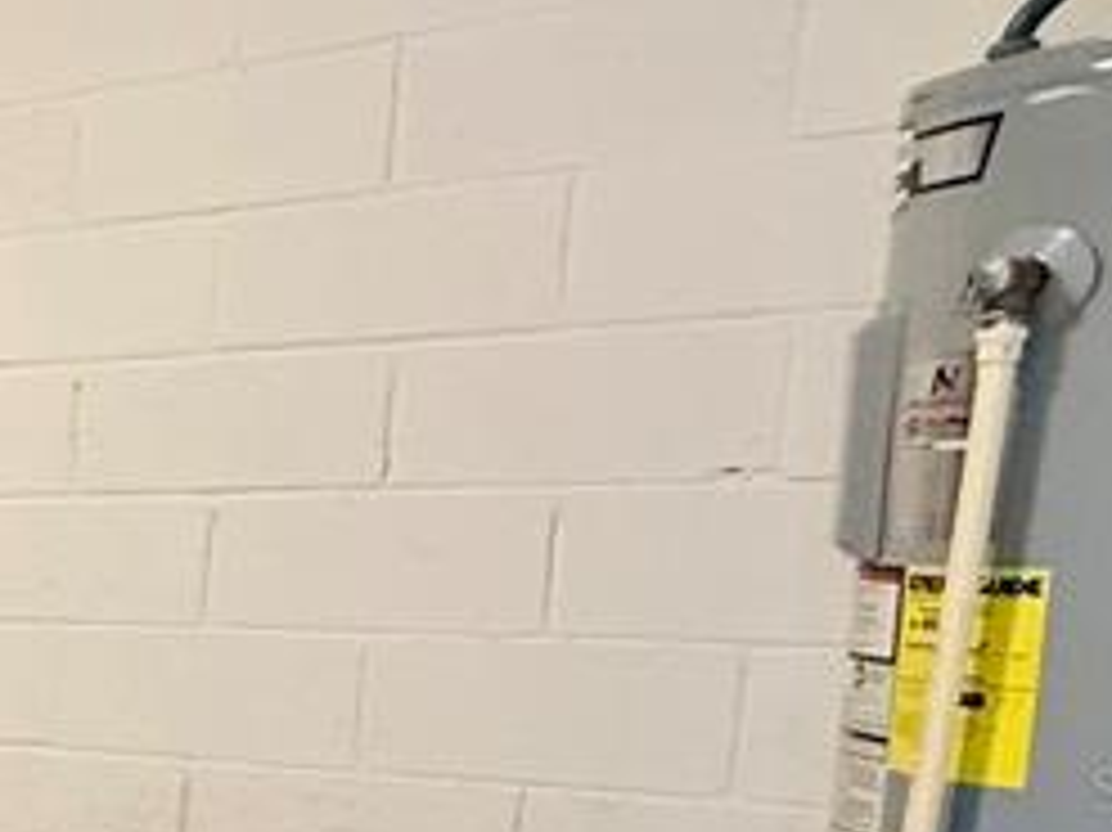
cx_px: -941
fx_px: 1862
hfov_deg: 21.0
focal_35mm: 58
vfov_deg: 24.3
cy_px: 787
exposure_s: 1/60
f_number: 2.2
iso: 400
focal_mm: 2.22
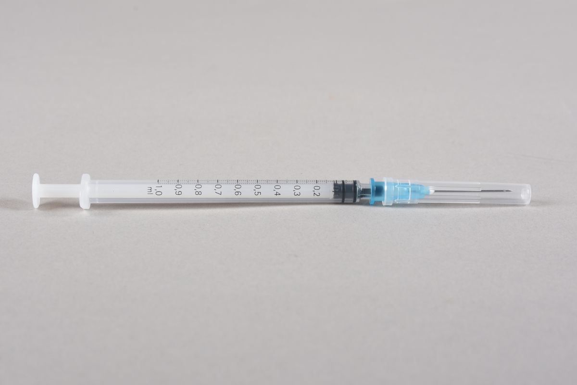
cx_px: 288
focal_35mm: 98
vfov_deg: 14.0
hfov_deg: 20.9
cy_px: 192
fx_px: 1563
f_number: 11
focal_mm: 65
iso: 100
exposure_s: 1/160
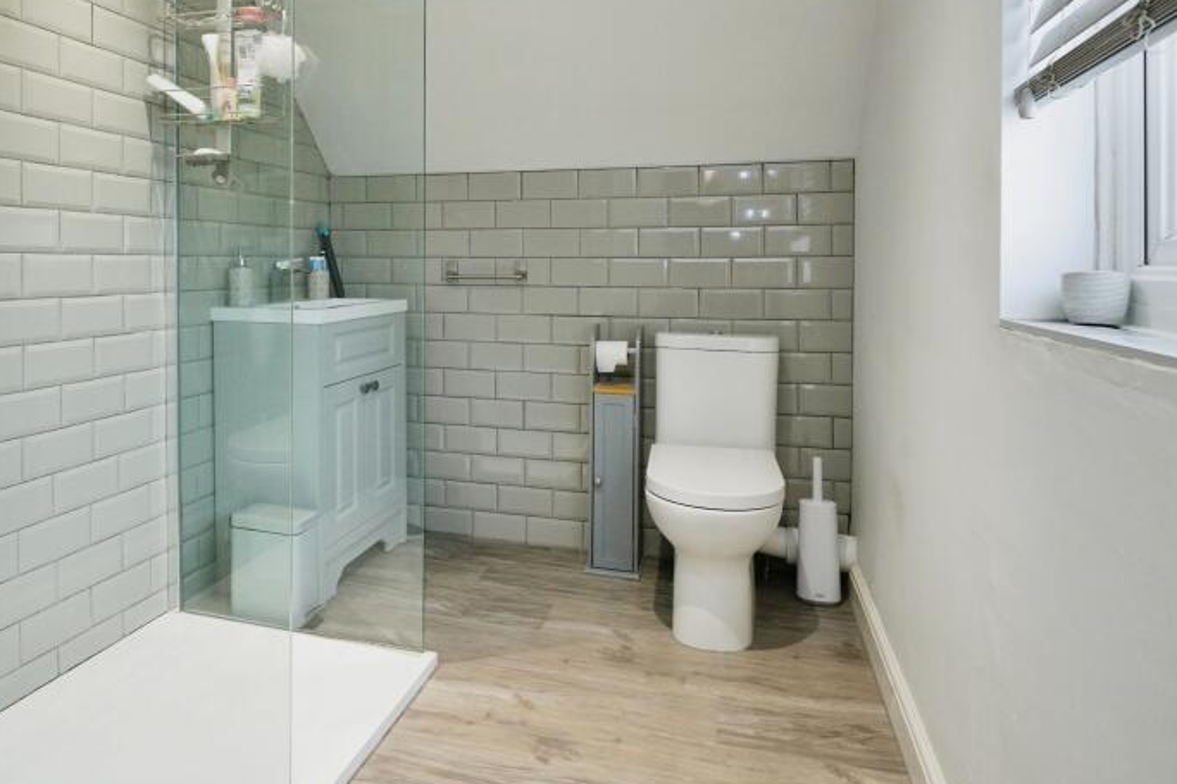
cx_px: 476
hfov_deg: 73.0
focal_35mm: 24
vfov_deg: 52.2
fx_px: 784
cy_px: 264
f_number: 7.1
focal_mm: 16
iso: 2000
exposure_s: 1/80
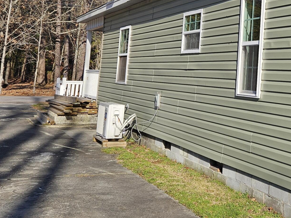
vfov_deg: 25.3
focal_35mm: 56
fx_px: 471
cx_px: 269
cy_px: 24
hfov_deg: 32.4
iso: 25
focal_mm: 5.4
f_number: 1.8
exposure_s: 1/1597
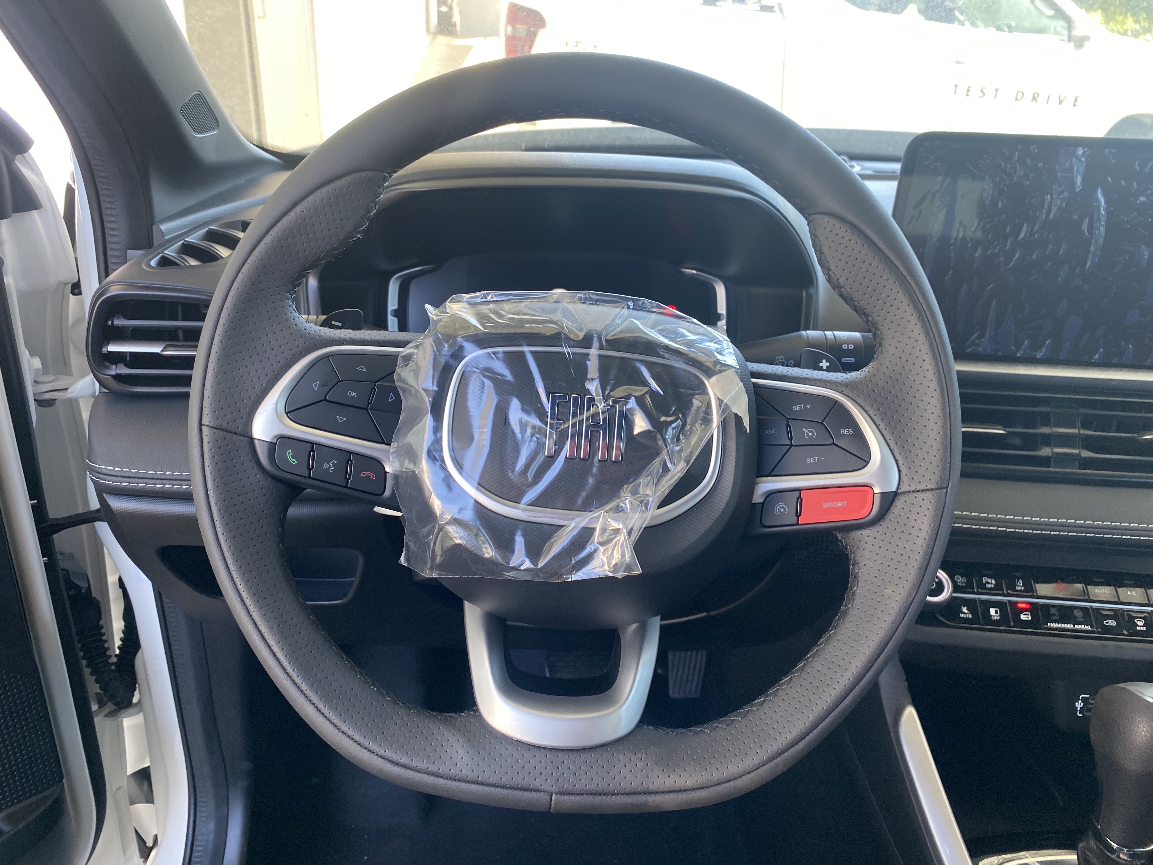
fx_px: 866
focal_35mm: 26
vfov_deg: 53.1
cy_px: 432
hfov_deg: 67.3
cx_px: 576
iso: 125
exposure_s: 1/118
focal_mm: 4.25
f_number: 1.8
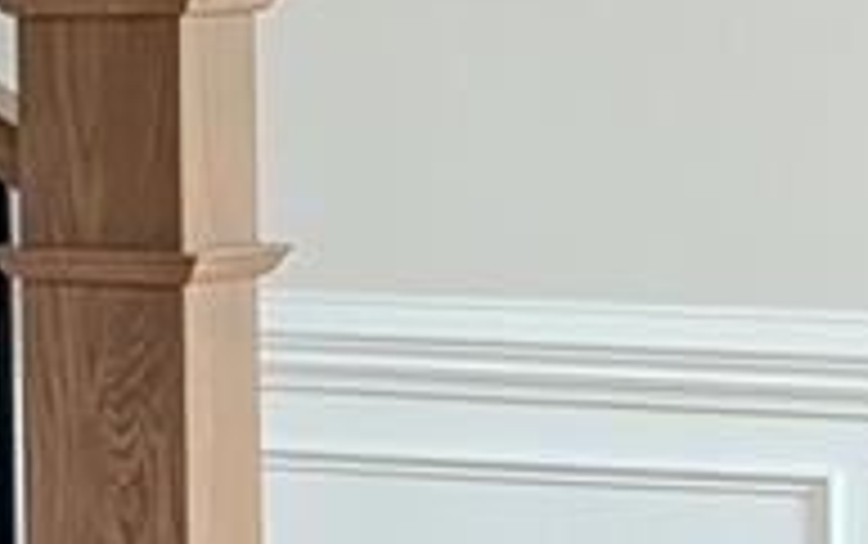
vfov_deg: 6.4
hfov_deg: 9.5
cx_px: -1043
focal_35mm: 202
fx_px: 4783
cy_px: -234
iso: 69
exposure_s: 1/120
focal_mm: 4.53
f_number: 1.7
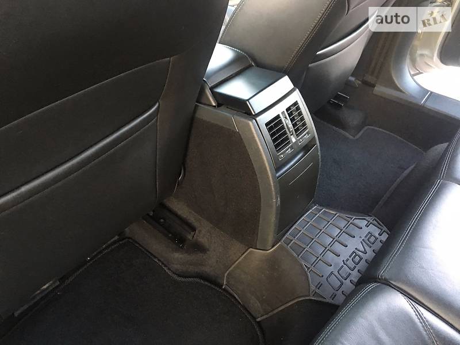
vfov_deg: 48.2
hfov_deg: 61.7
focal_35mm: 29
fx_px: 385
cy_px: 172
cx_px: 230
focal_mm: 4.2
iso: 200
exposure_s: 1/17
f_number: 2.2
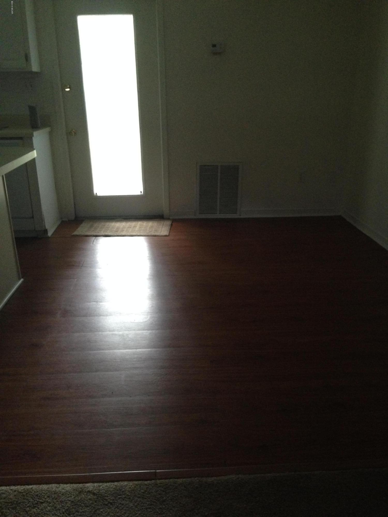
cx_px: 194
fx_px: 493
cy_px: 258
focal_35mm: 33
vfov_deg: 55.4
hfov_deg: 42.9
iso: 320
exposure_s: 1/20
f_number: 2.4
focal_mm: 4.12
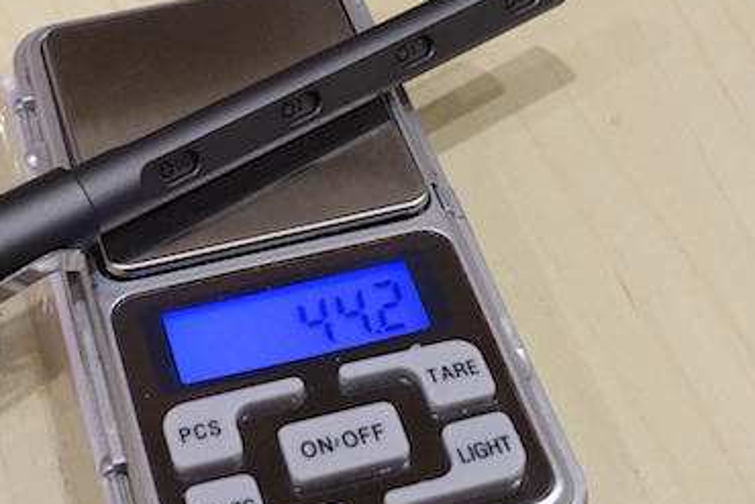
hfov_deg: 25.6
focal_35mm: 79
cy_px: 287
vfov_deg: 17.3
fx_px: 1657
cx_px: 300
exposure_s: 1/50
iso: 1250
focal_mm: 16.62
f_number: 5
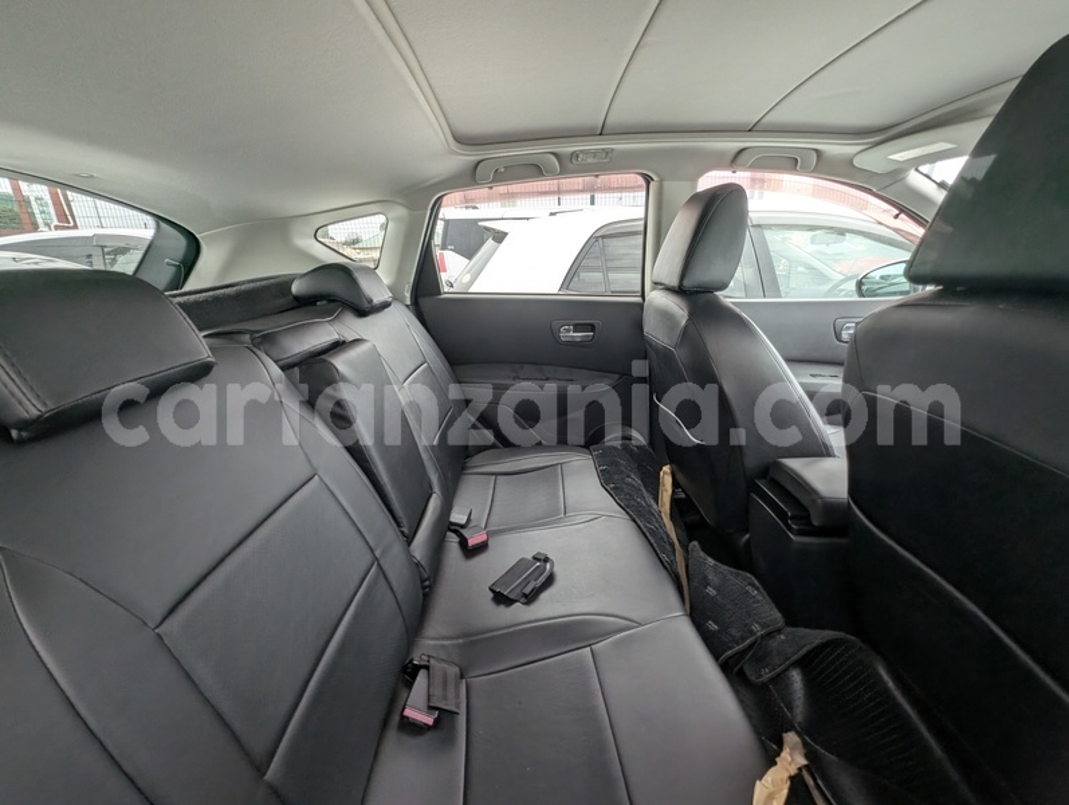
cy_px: 402
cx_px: 534
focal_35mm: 13
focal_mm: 1.95
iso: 42
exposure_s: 1/23.8
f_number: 2.2
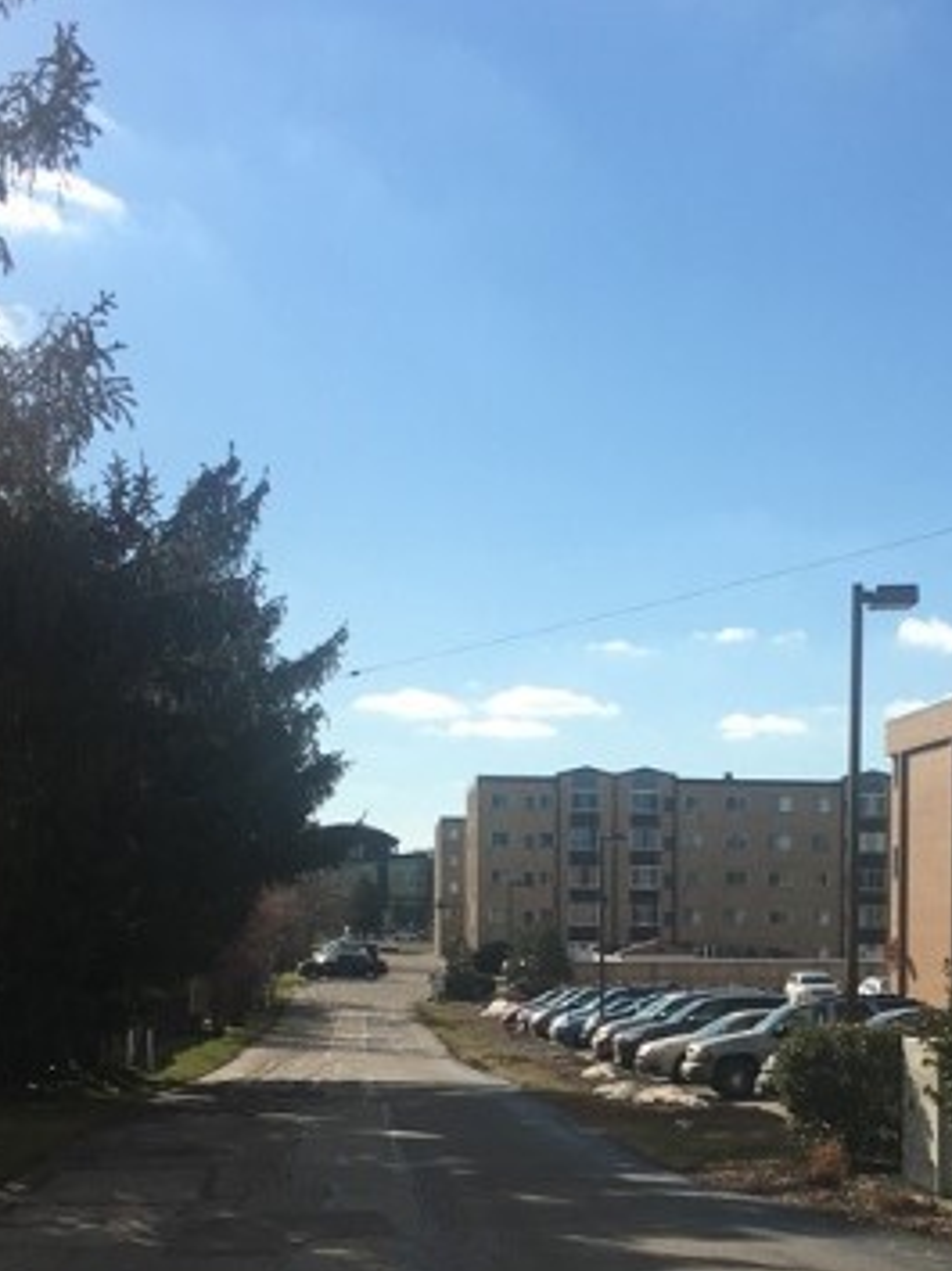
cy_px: 973
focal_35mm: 63
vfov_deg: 30.2
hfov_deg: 23.1
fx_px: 2313
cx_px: 665
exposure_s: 1/2198
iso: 25
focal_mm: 4.15
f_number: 2.2
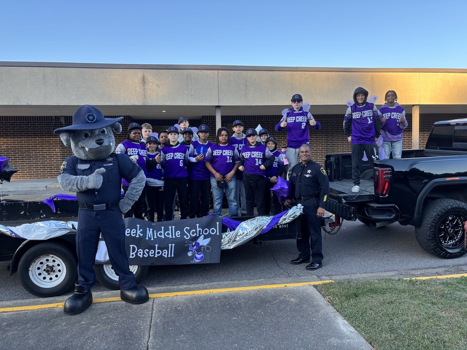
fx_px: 351
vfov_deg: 53.1
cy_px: 175
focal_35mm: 26
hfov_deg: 67.3
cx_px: 234
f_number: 1.6
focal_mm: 5.96
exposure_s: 1/210
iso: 50
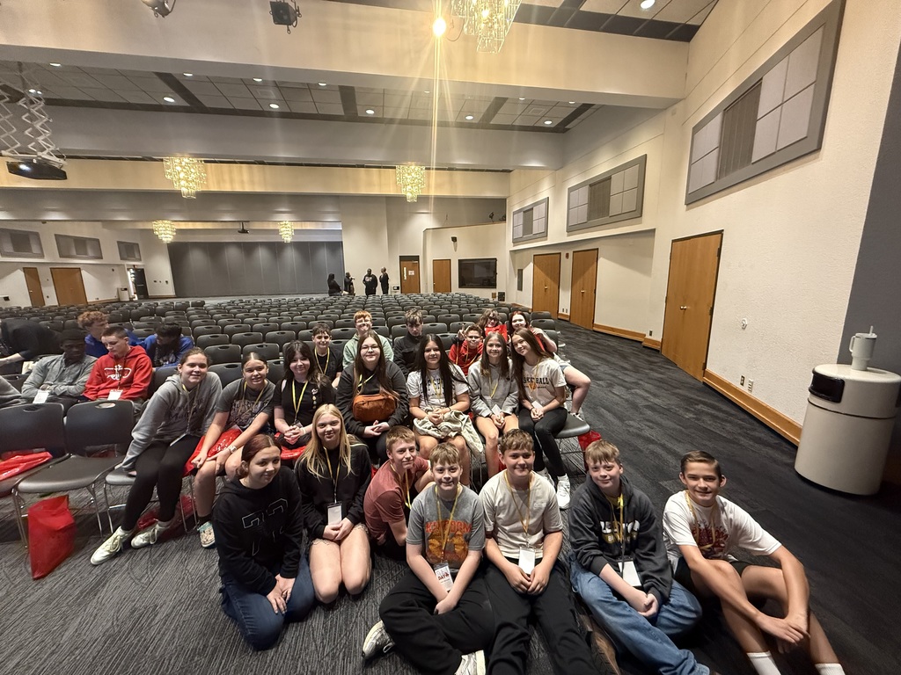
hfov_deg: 102.1
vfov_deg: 85.7
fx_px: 364
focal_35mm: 14
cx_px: 450
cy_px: 338
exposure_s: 1/60
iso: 800
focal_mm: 2.22
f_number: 2.2
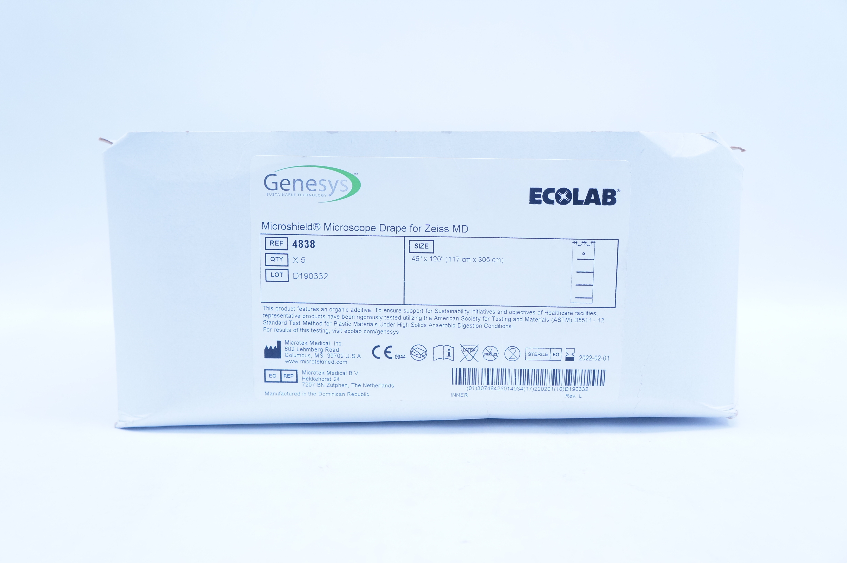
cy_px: 282
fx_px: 952
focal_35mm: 40
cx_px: 424
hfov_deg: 48.0
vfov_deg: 32.9
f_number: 5.6
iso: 800
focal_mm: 27
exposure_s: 1/100
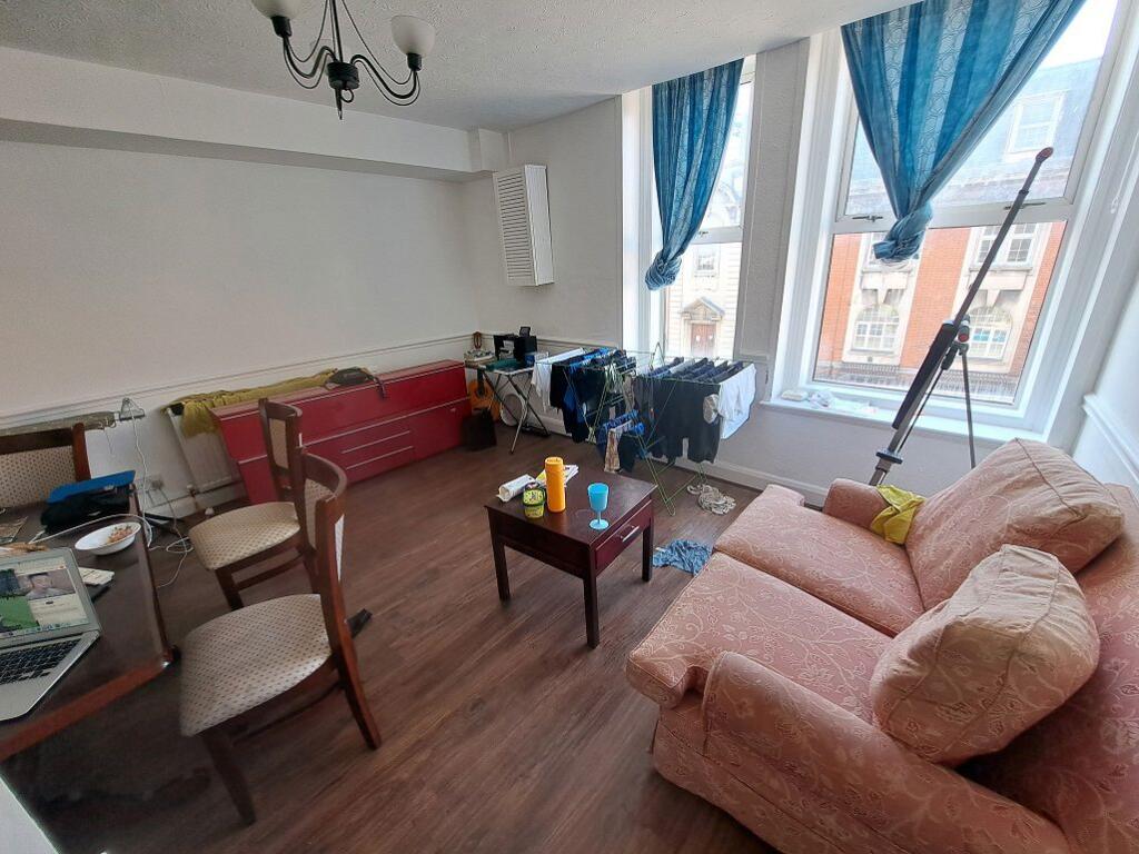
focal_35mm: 13
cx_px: 570
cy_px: 427
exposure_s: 1/50
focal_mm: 1.74
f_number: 2.2
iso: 50
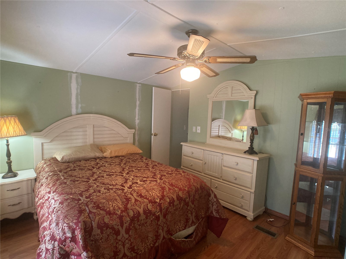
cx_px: 173
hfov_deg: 63.4
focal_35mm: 28
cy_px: 130
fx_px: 280
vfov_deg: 49.7
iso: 200
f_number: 1.8
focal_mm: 3.99
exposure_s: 1/60
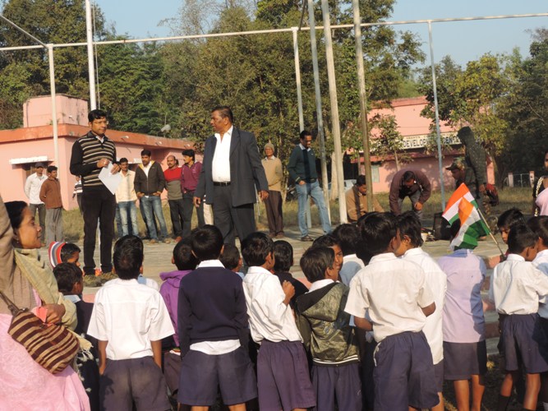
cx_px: 274
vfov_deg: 26.6
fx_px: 871
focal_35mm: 55
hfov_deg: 34.9
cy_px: 206
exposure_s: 1/400
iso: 80
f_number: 3.7
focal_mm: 9.8
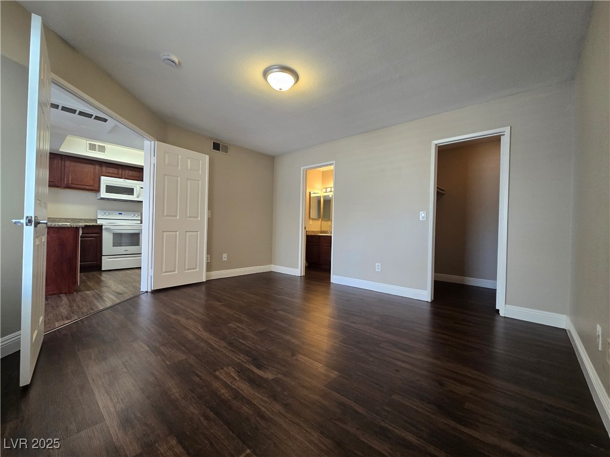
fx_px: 229
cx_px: 305
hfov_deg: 106.2
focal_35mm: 13
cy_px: 228
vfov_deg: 89.9
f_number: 2.2
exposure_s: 1/60
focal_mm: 2.2
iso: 200
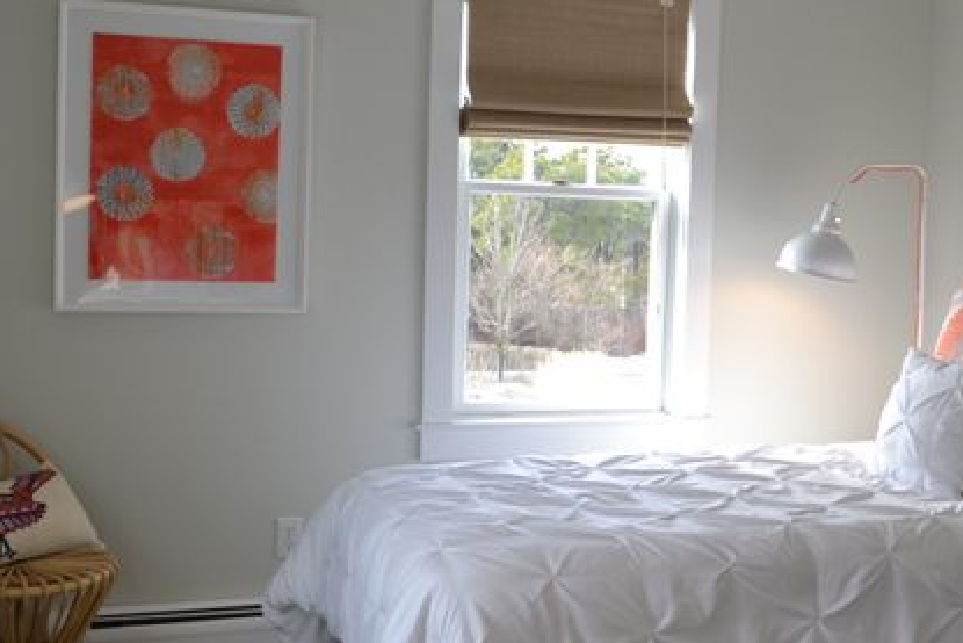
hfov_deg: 37.5
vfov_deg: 26.0
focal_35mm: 52
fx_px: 1391
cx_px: 680
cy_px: 301
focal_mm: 18
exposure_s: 1/125
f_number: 5.6
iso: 360
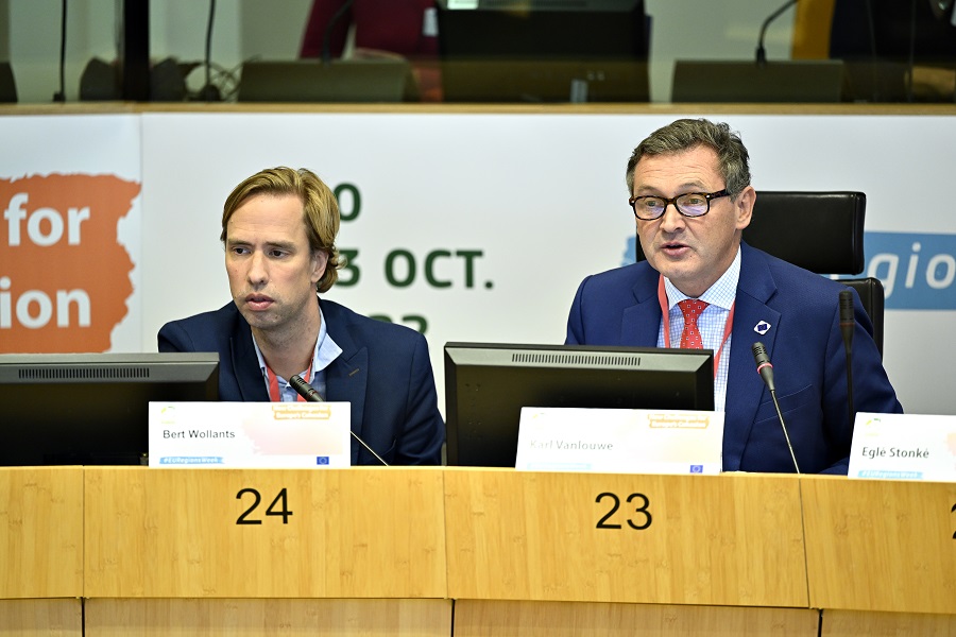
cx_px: 478
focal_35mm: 200
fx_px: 5311
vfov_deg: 6.9
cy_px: 318
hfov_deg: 10.3
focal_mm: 200
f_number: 2.8
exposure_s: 1/250
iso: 2000
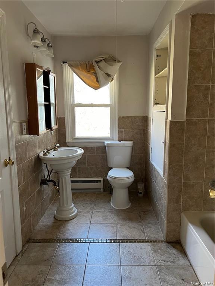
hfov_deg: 53.1
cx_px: 108
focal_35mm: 26
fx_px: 215
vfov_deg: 67.3
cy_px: 143
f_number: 1.5
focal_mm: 5.7
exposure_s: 1/60
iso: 200
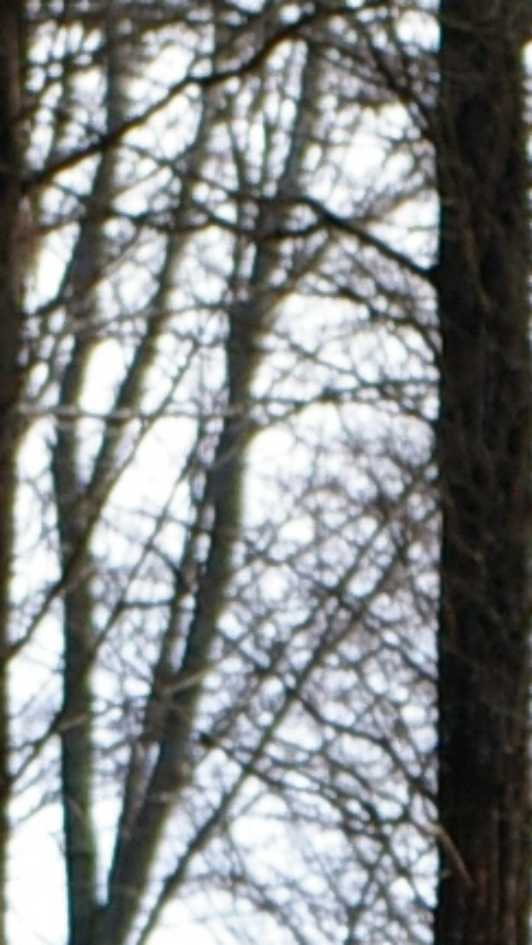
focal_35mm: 602
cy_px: 2161
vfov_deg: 3.5
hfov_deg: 2.0
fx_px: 15088
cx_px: 1528
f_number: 8
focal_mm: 55
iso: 200
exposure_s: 1/180
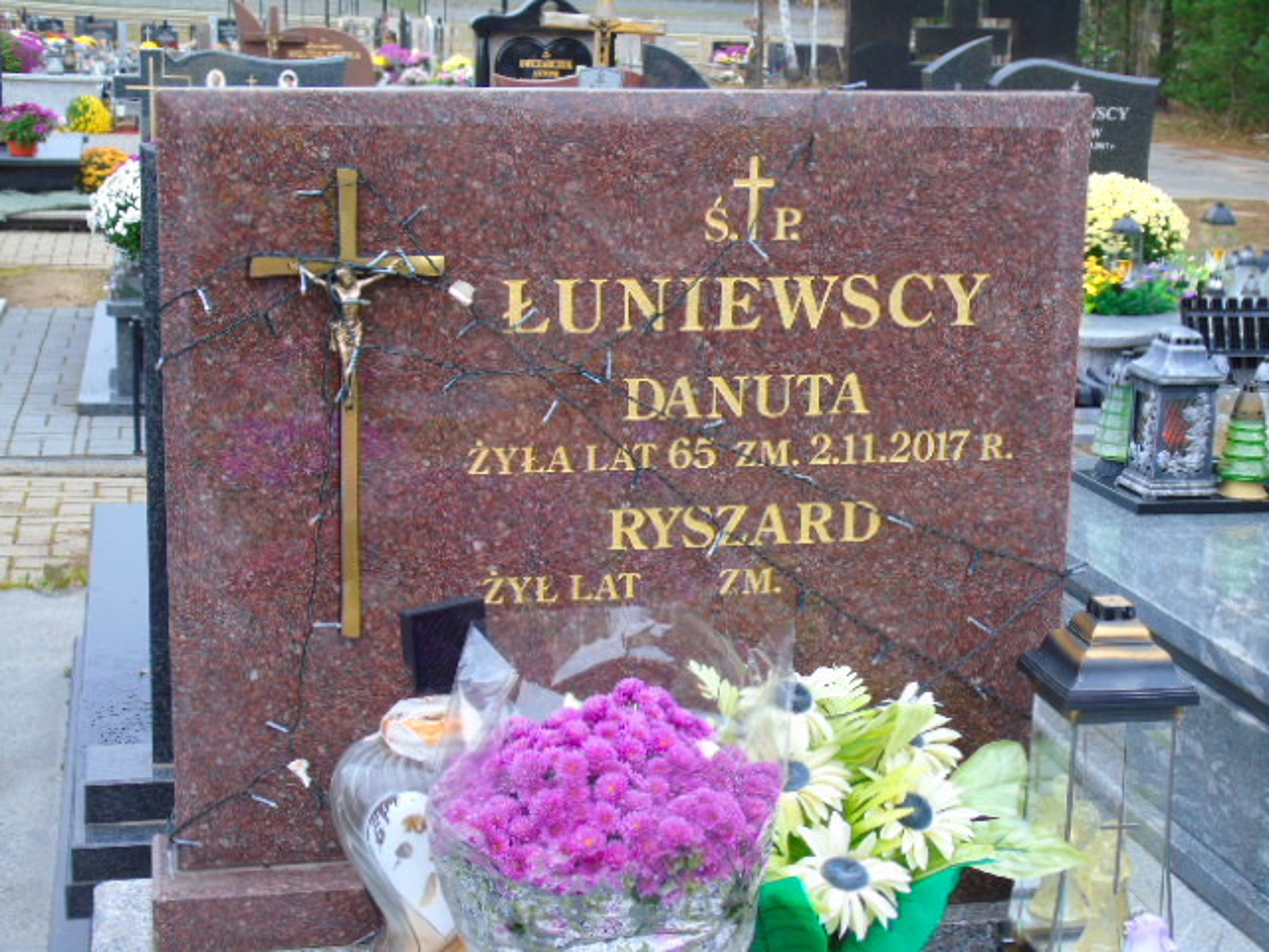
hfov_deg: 31.2
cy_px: 476
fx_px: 2273
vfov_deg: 23.7
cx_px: 634
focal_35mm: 62
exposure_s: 1/30
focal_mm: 11
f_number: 4.5
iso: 100
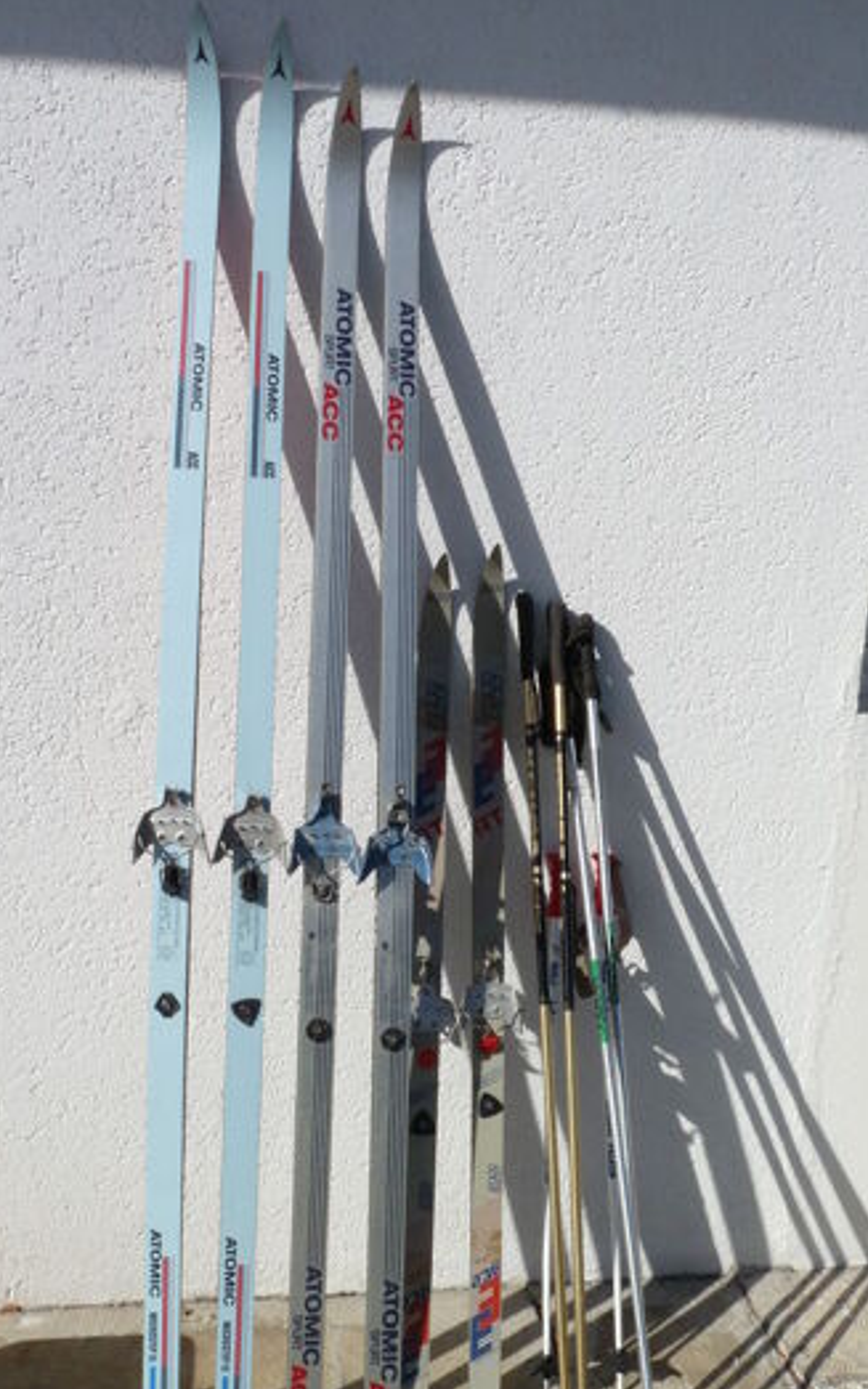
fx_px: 1324
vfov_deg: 55.0
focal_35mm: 35
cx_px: 433
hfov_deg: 36.3
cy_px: 823
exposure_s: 1/400
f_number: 7.1
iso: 100
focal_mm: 4.8
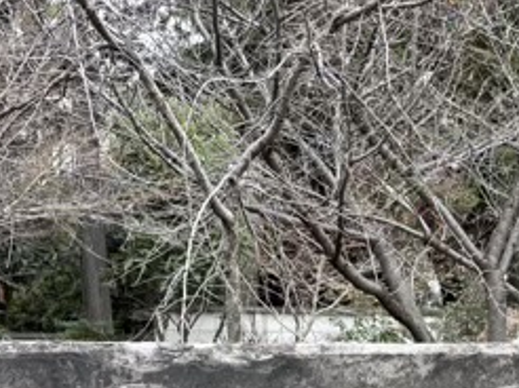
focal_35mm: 74
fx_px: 1108
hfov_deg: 26.2
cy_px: 549
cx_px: 342
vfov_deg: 18.1
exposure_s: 1/121
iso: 125
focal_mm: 5.96
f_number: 1.6
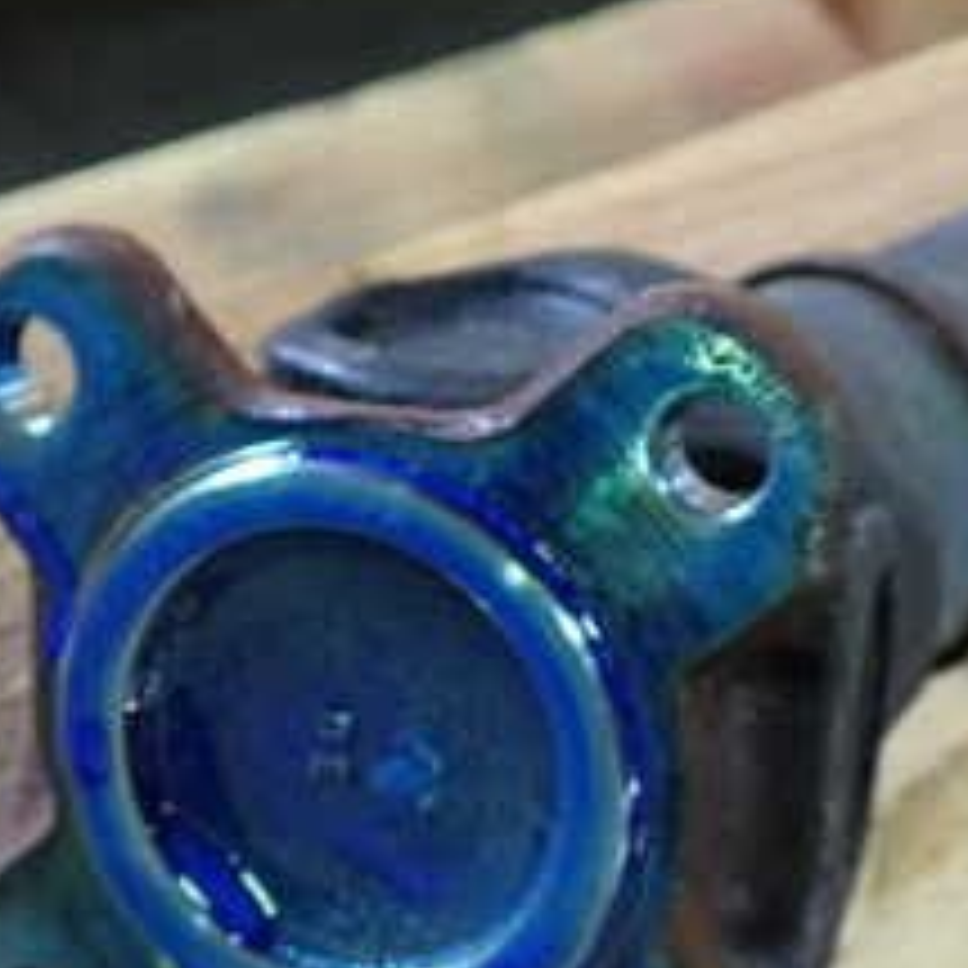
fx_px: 2341
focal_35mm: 74
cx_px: 486
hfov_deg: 23.4
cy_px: 662
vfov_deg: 23.2
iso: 640
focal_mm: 5.4
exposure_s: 1/30
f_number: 2.3
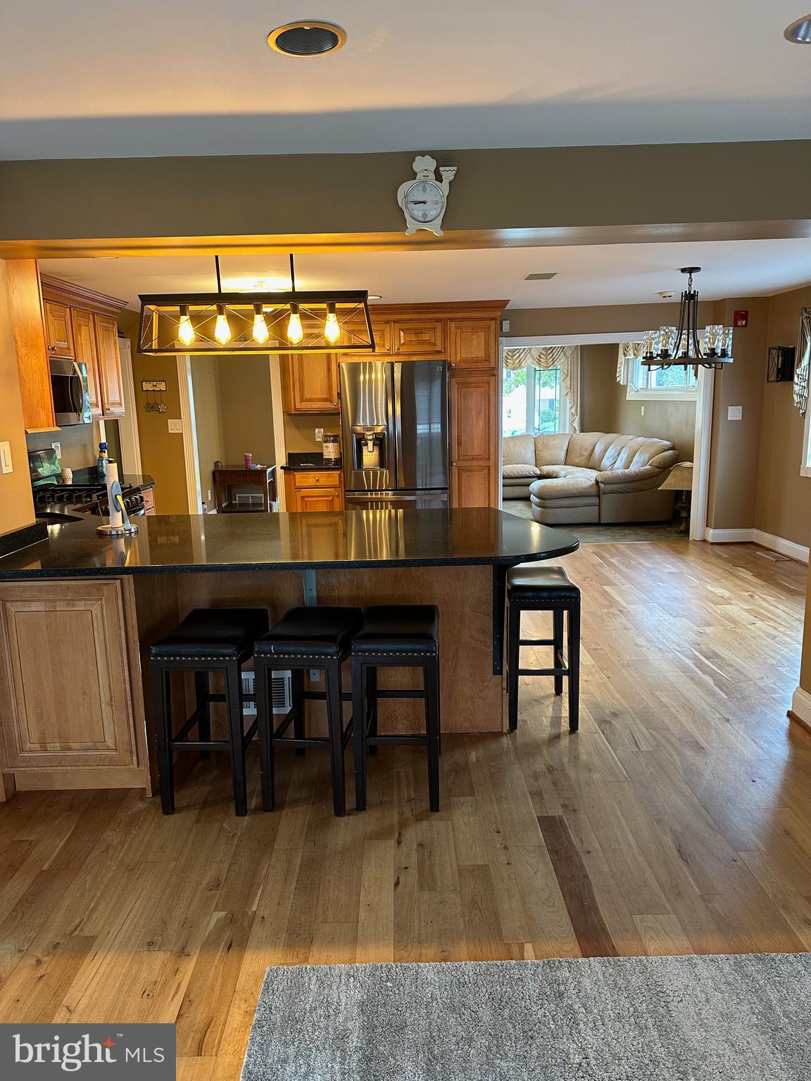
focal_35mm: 24
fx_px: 750
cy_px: 540
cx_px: 406
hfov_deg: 56.8
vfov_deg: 71.6
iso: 250
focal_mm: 6.86
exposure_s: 1/60
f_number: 1.78
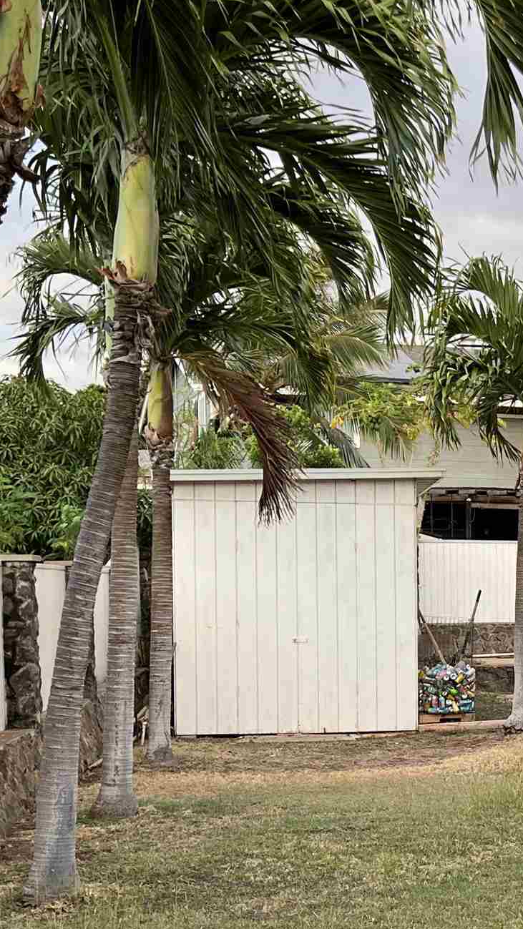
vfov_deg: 31.1
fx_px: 1651
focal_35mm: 67
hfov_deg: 16.9
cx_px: 698
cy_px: 634
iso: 50
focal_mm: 5.7
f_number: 1.5
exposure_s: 1/323
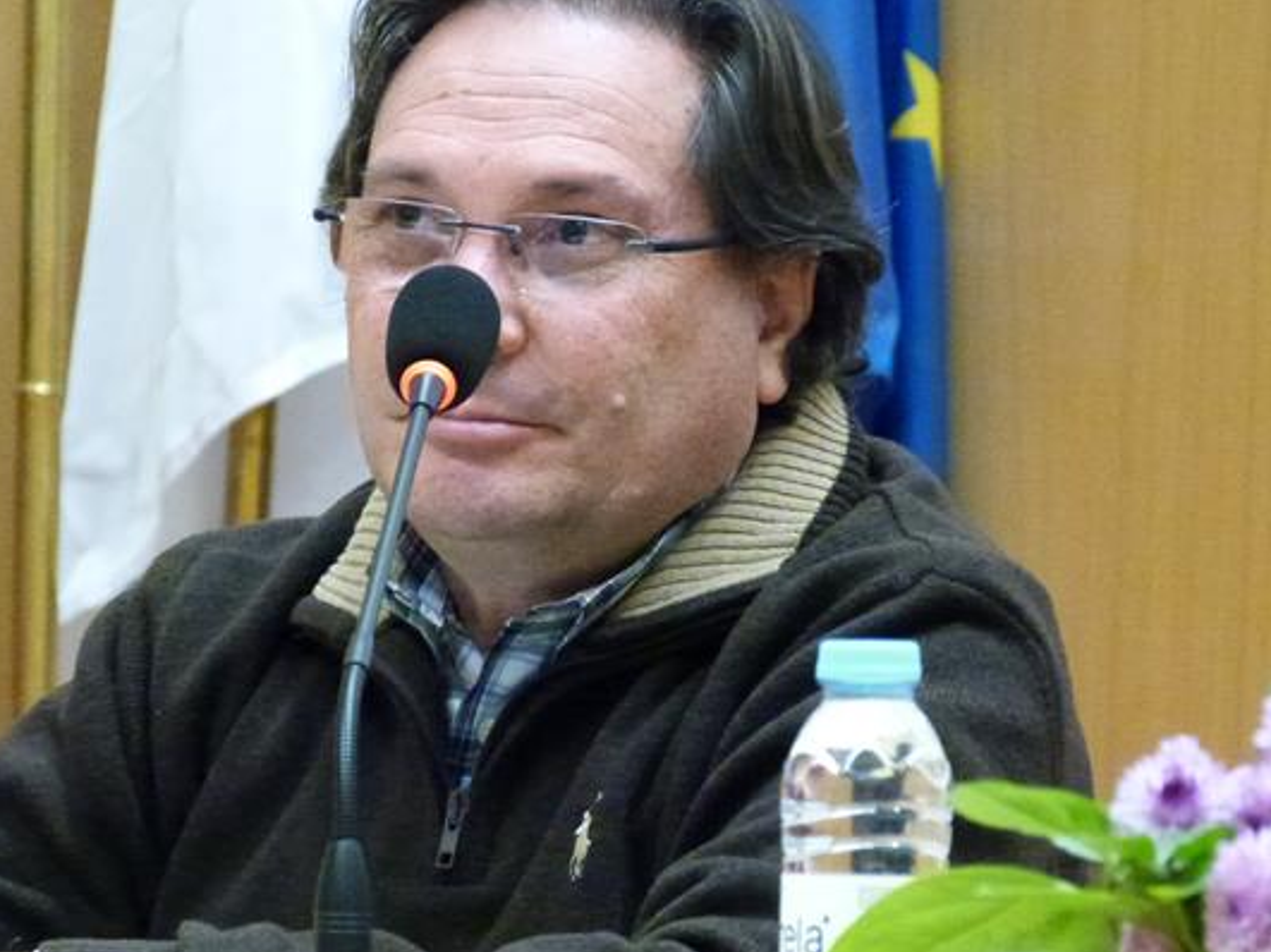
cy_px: 416
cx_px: 625
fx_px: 15968
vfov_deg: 3.4
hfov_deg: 4.6
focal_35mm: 435
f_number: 4.1
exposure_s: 1/30
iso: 1600
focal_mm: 65
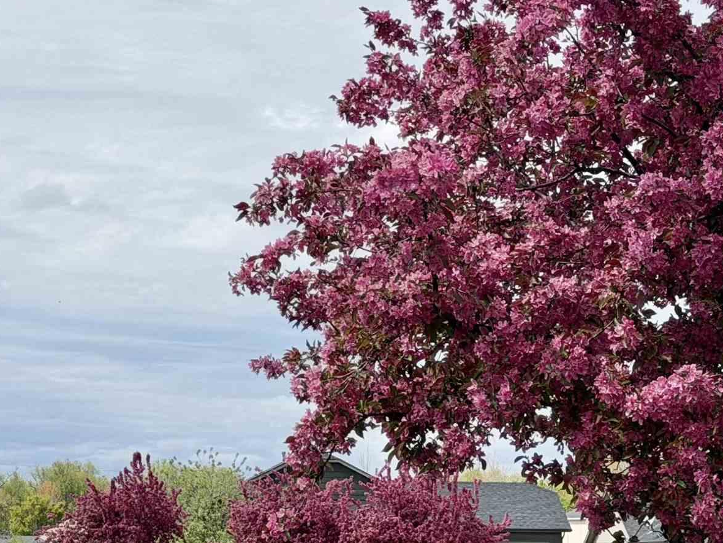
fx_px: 2611
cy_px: 442
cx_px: 202
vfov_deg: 11.8
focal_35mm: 125
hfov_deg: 15.7
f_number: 1.78
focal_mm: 6.76
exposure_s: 1/3096
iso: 100
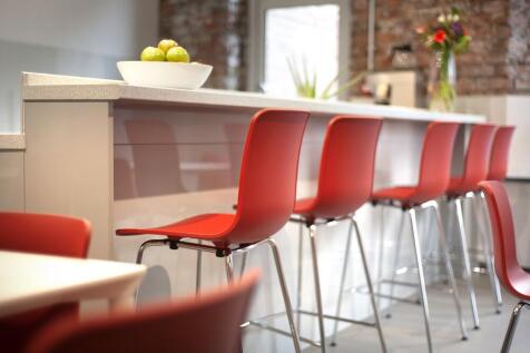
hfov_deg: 39.6
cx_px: 265
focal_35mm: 50
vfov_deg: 27.0
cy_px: 176
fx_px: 736
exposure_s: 1/60
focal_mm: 50
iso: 200
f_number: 1.8
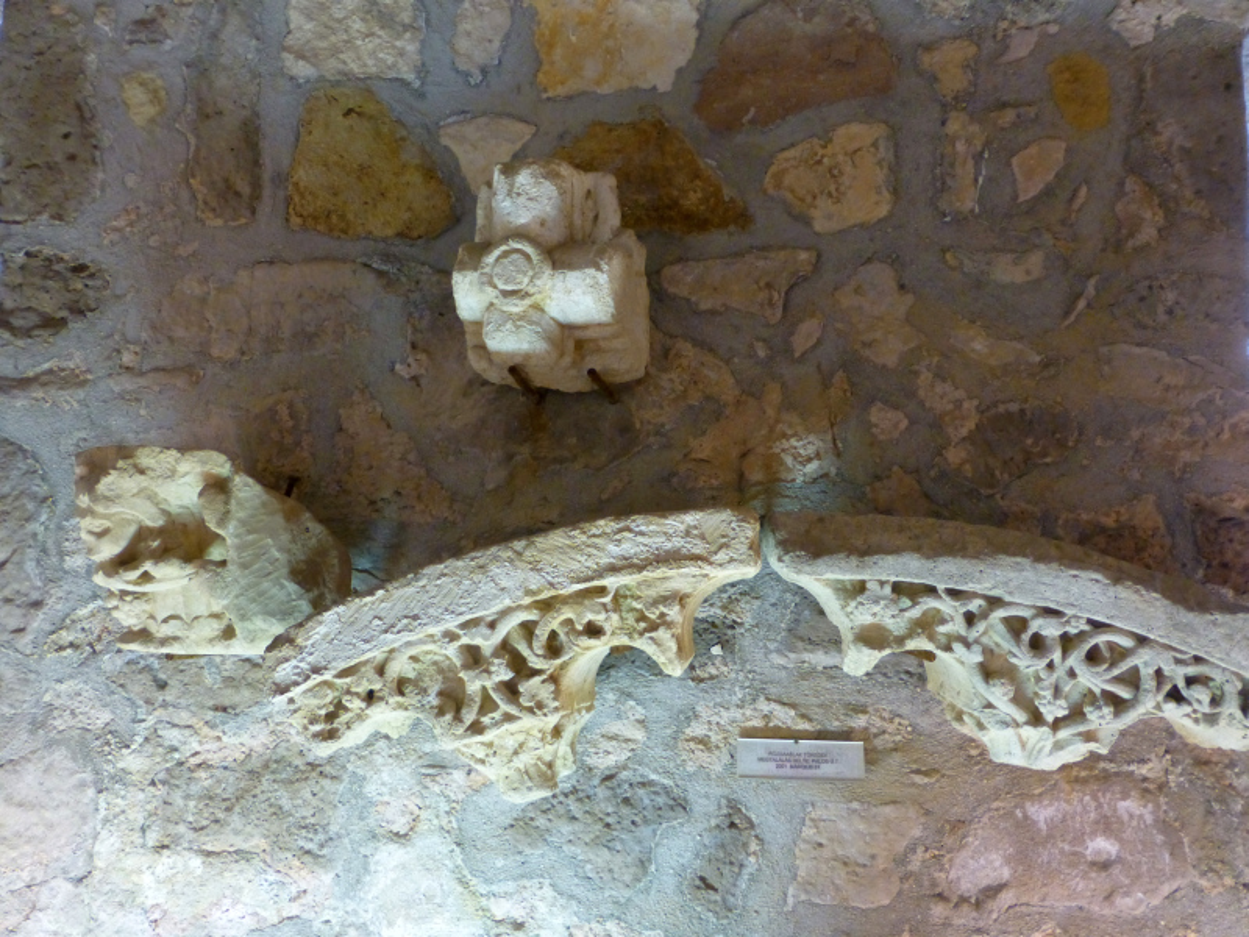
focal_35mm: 25
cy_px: 468
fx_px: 902
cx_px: 624
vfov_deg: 54.9
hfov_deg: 69.4
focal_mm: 4.3
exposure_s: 1/8
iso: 400
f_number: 3.3
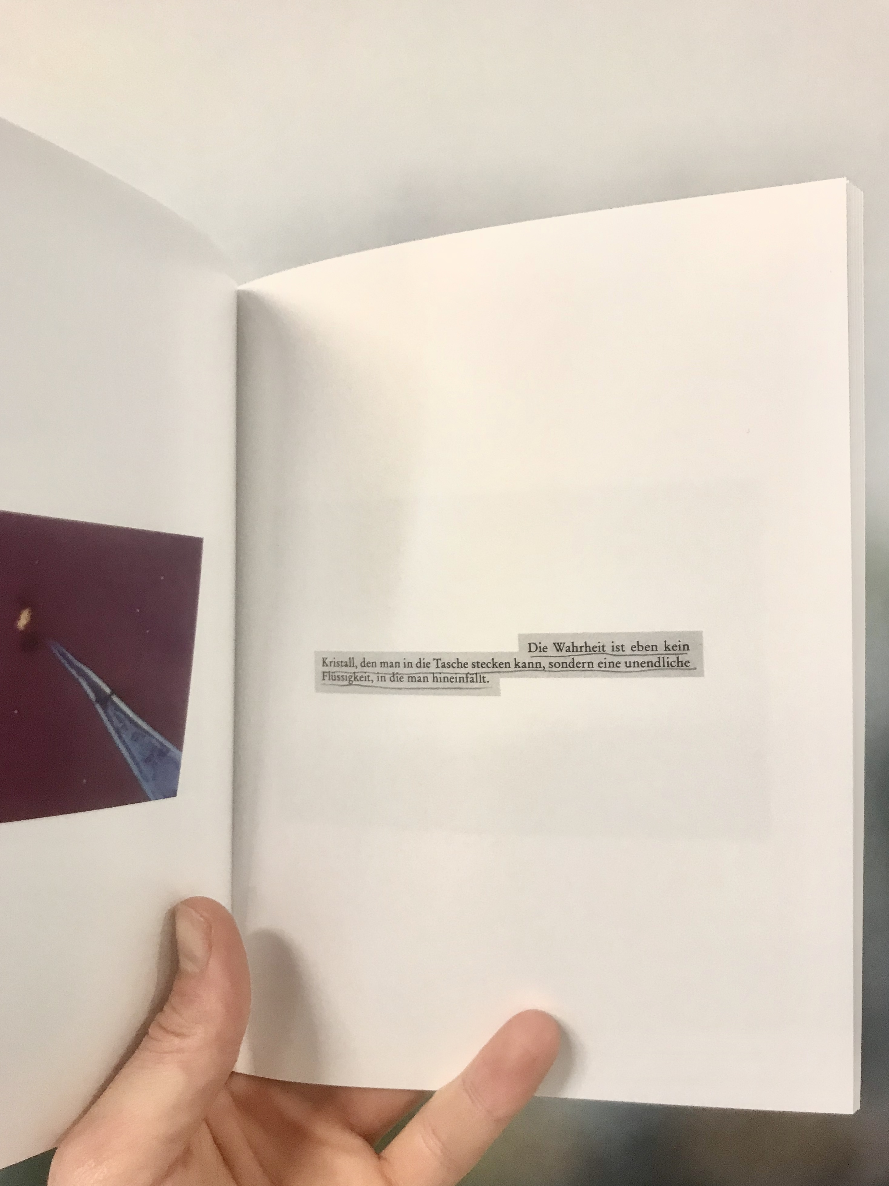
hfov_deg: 48.2
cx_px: 435
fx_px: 993
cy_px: 604
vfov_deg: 61.7
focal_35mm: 29
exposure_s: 1/33
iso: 40
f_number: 1.8
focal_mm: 3.99
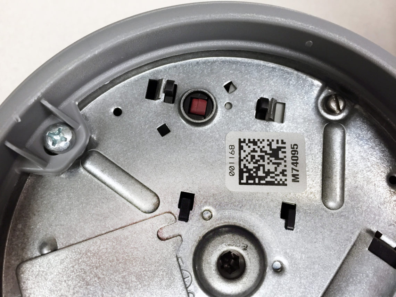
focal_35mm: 29
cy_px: 148
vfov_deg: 48.2
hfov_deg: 61.7
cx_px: 198
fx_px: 332
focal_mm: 4.15
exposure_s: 1/30
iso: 125
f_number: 2.2
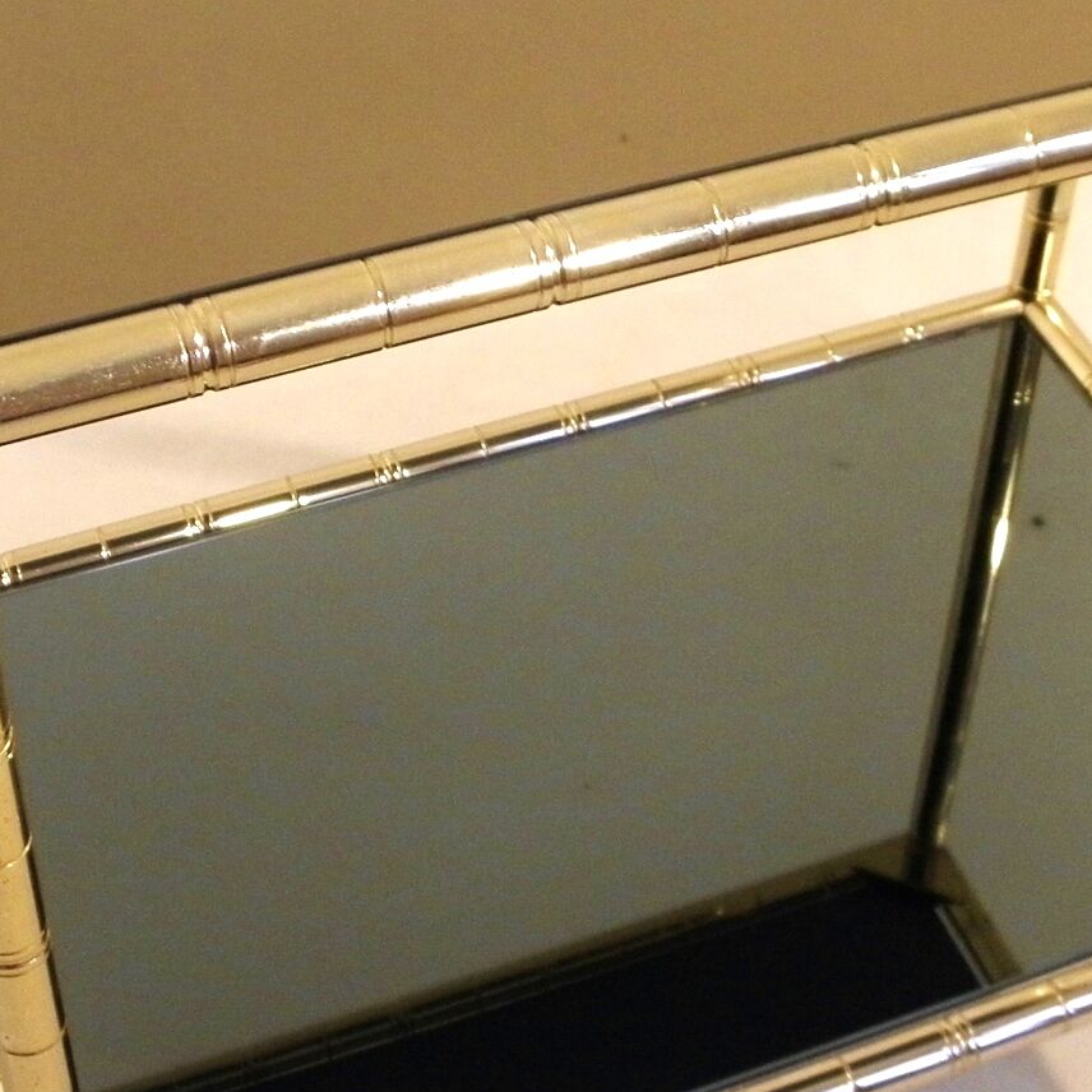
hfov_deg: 23.4
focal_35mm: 74
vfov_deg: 23.4
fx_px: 2641
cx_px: 572
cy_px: 512
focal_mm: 5
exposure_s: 1/20
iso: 200
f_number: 3.5
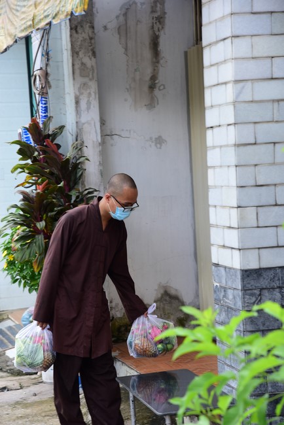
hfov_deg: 15.9
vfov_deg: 23.6
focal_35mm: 86
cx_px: 142
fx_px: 1017
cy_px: 212
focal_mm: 86
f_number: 6.3
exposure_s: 1/100
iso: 250
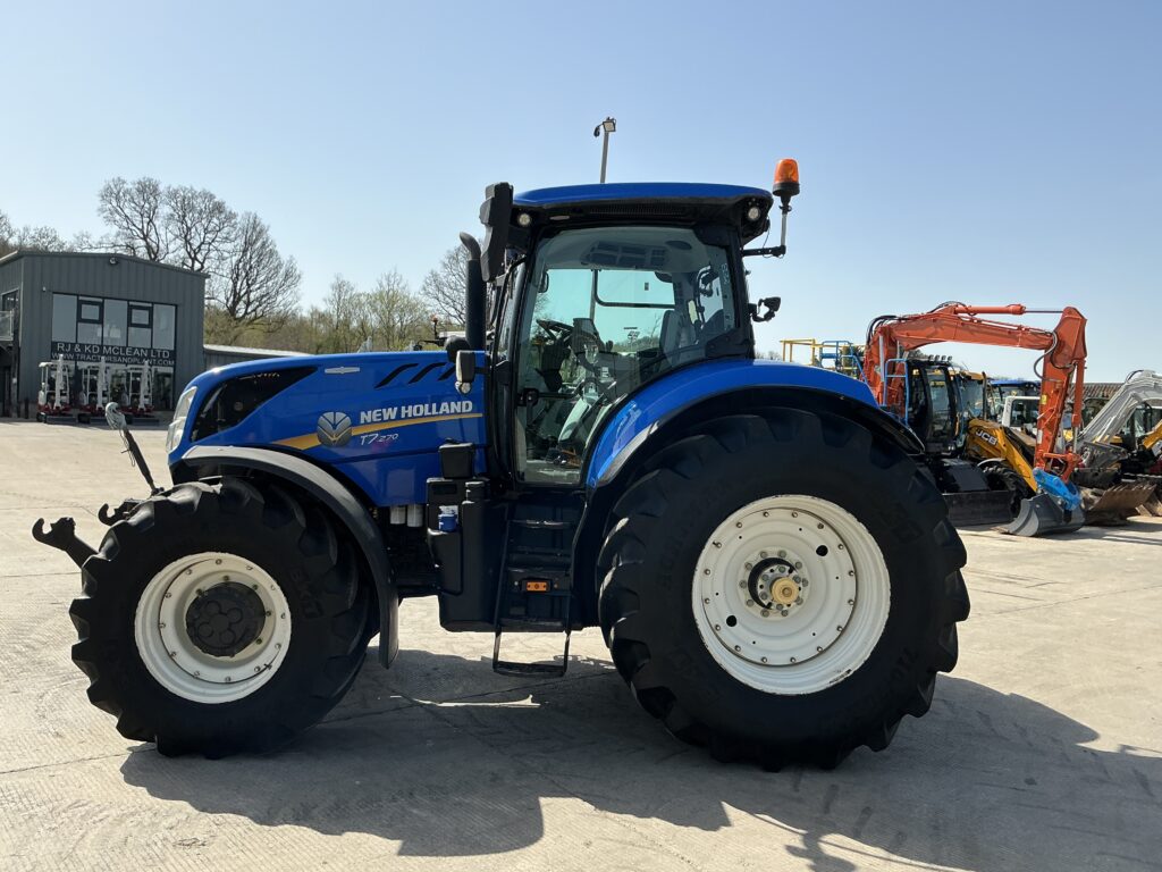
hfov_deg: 63.4
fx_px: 940
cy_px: 436
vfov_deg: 49.7
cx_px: 581
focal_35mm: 28
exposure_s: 1/1912
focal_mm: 3
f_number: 1.8
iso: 25
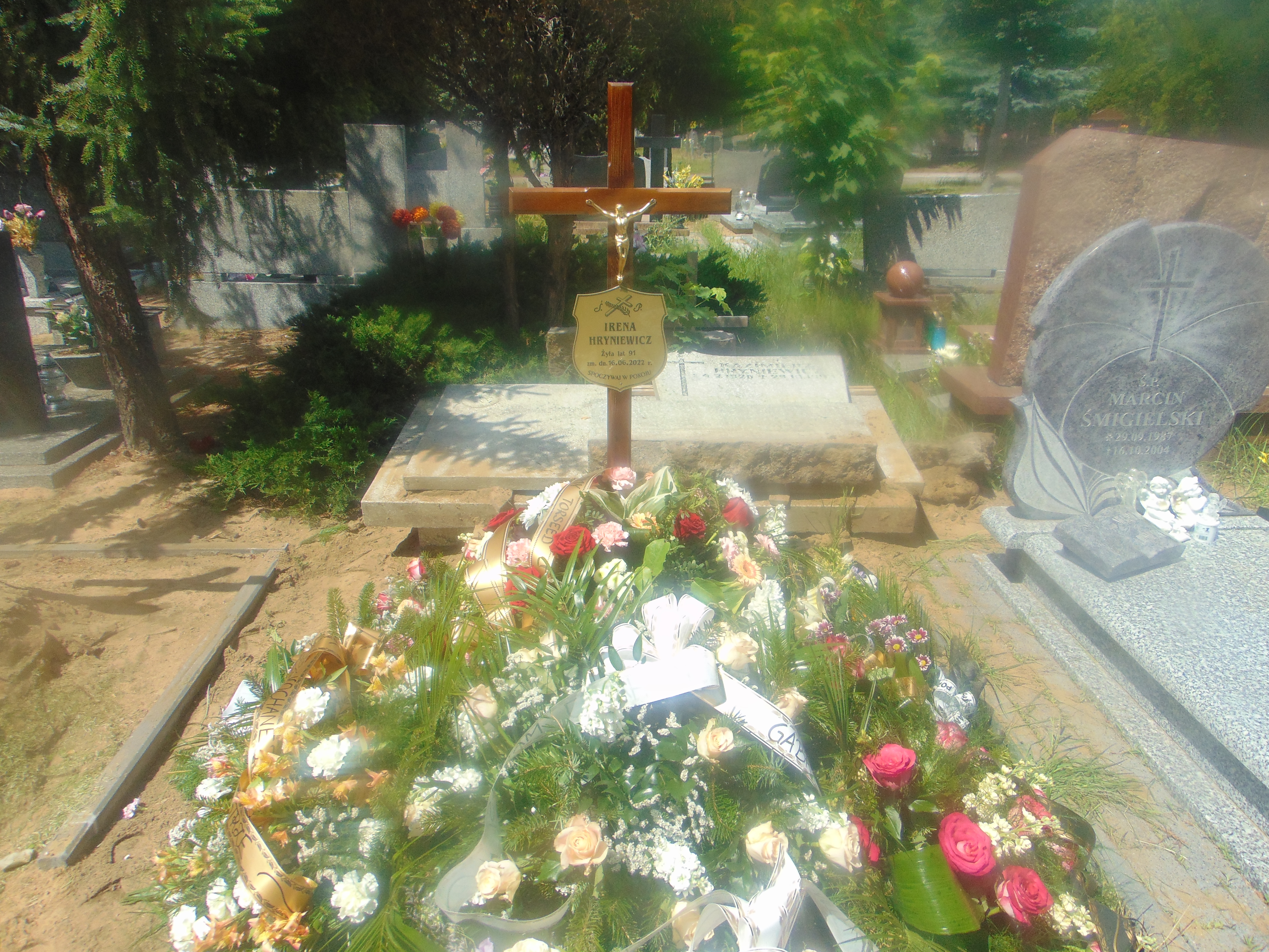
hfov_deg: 69.4
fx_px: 916
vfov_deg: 54.9
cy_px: 476
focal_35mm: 25
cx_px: 634
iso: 80
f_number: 7.7
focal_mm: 4.5
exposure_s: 1/200
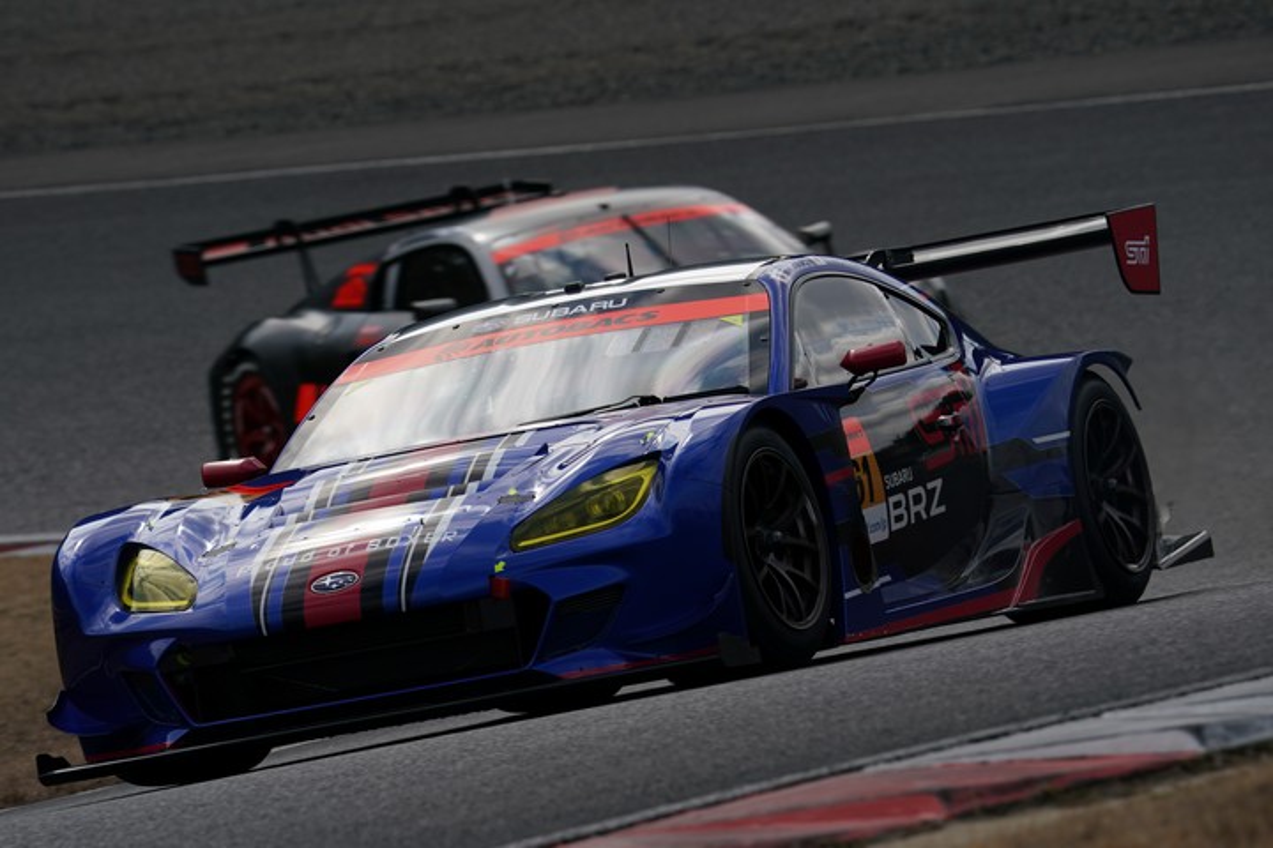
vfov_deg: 3.4
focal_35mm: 407
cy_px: 424
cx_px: 636
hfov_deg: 5.1
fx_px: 14391
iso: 200
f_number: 10
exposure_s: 1/640
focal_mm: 407
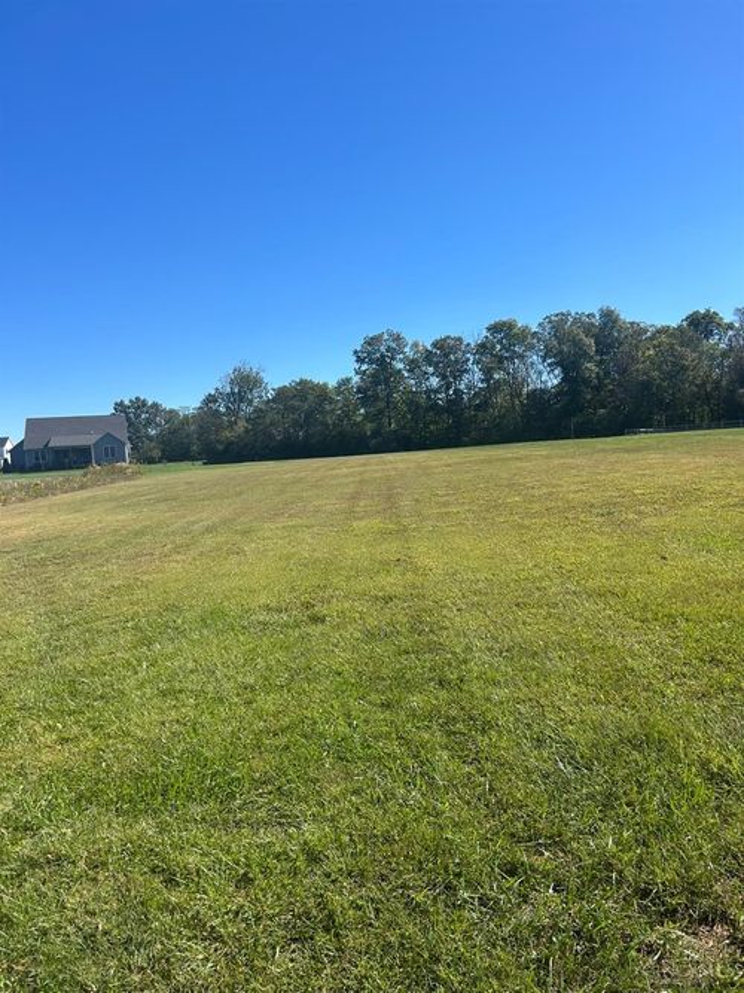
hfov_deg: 53.0
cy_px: 496
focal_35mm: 26
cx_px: 372
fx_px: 745
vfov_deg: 67.3
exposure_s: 1/3831
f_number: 1.5
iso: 50
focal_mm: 5.7
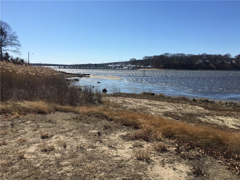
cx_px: 120
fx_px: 201
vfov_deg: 48.2
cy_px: 90
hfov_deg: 61.7
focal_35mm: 29
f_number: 2.2
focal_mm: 4.15
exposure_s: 1/2137
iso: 25
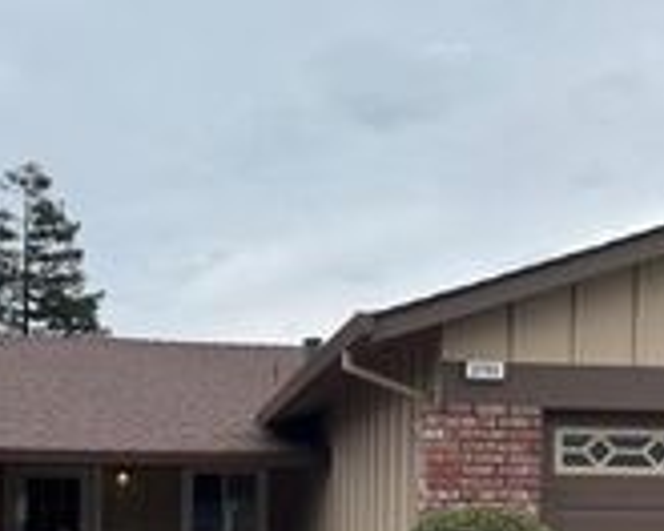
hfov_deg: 26.7
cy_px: 557
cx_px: 254
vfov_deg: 20.7
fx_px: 1395
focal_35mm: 71
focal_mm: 6.76
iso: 80
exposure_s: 1/4167
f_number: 1.78
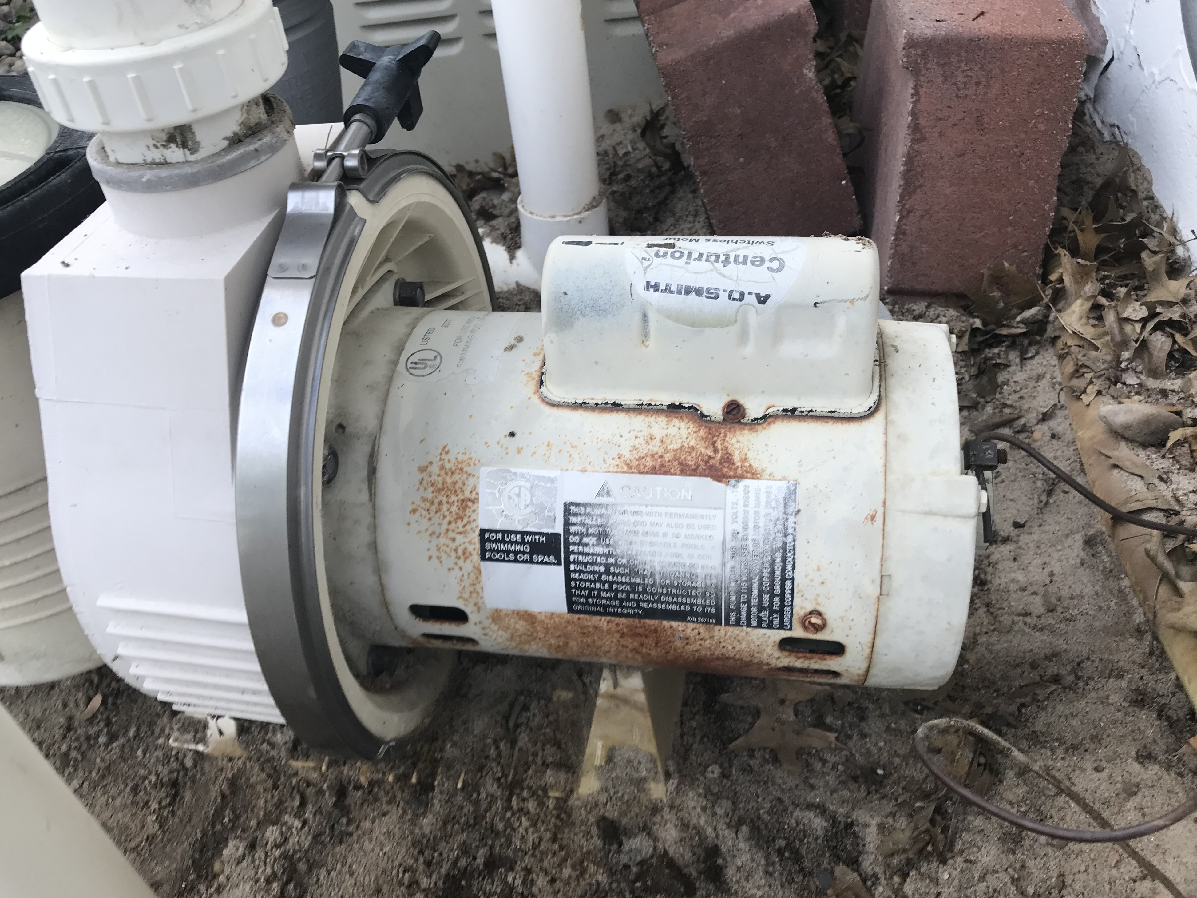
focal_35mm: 29
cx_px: 581
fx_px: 1003
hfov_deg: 61.6
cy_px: 436
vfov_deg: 48.2
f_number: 1.8
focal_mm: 3.99
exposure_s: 1/60
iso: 20
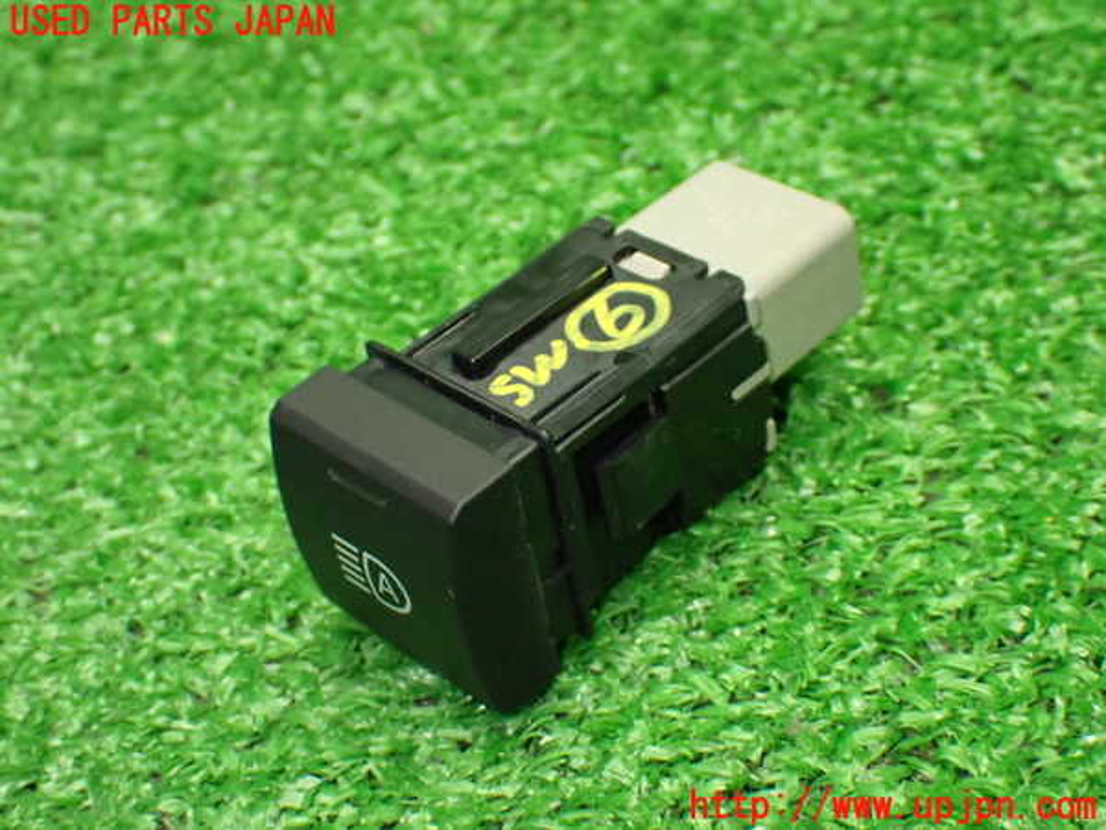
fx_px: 2141
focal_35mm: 67
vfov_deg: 21.9
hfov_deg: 29.0
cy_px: 415
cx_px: 553
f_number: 3.8
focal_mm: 11.88
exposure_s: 1/60
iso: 1250
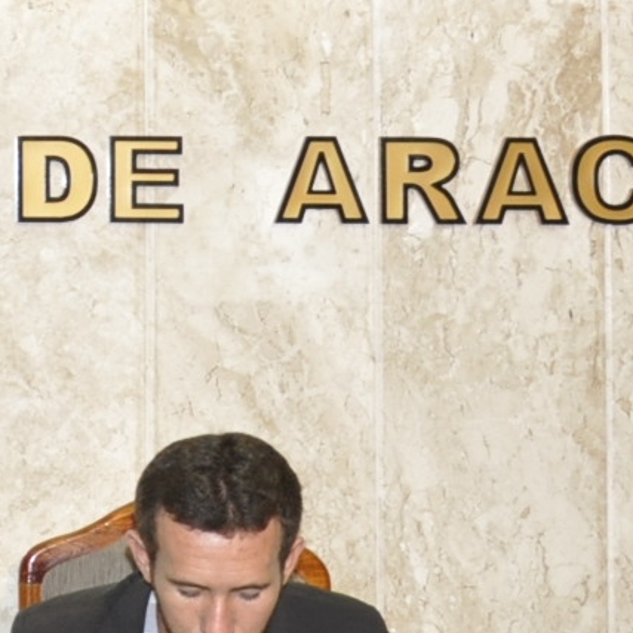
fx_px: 2775
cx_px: -715
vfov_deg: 12.9
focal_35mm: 134
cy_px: 73
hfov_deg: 11.5
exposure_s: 1/60
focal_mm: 21
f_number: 6.3
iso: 1000
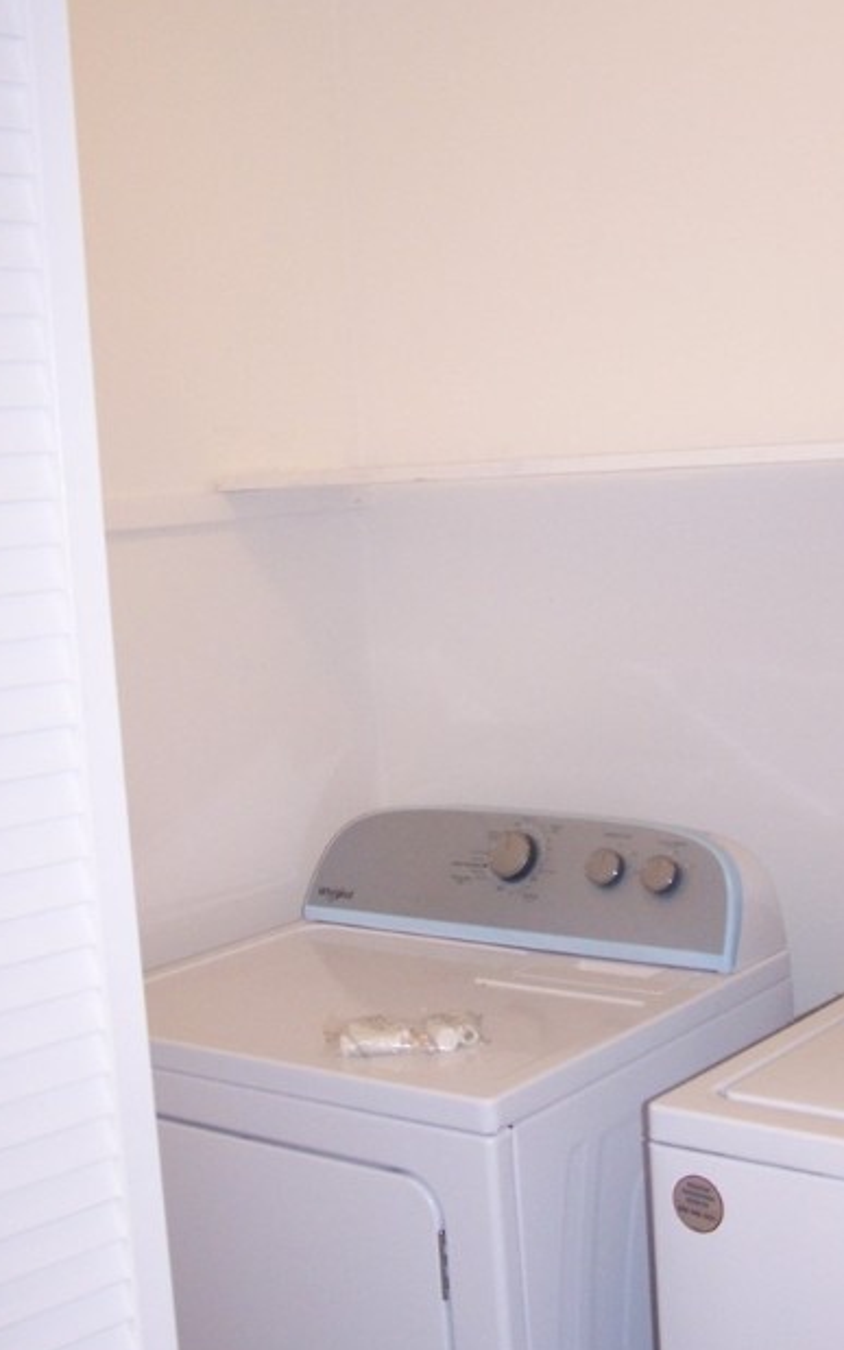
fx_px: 1840
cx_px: 497
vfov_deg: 40.3
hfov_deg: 25.8
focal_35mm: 50
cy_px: 711
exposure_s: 1/60
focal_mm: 6.3
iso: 140
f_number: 2.8
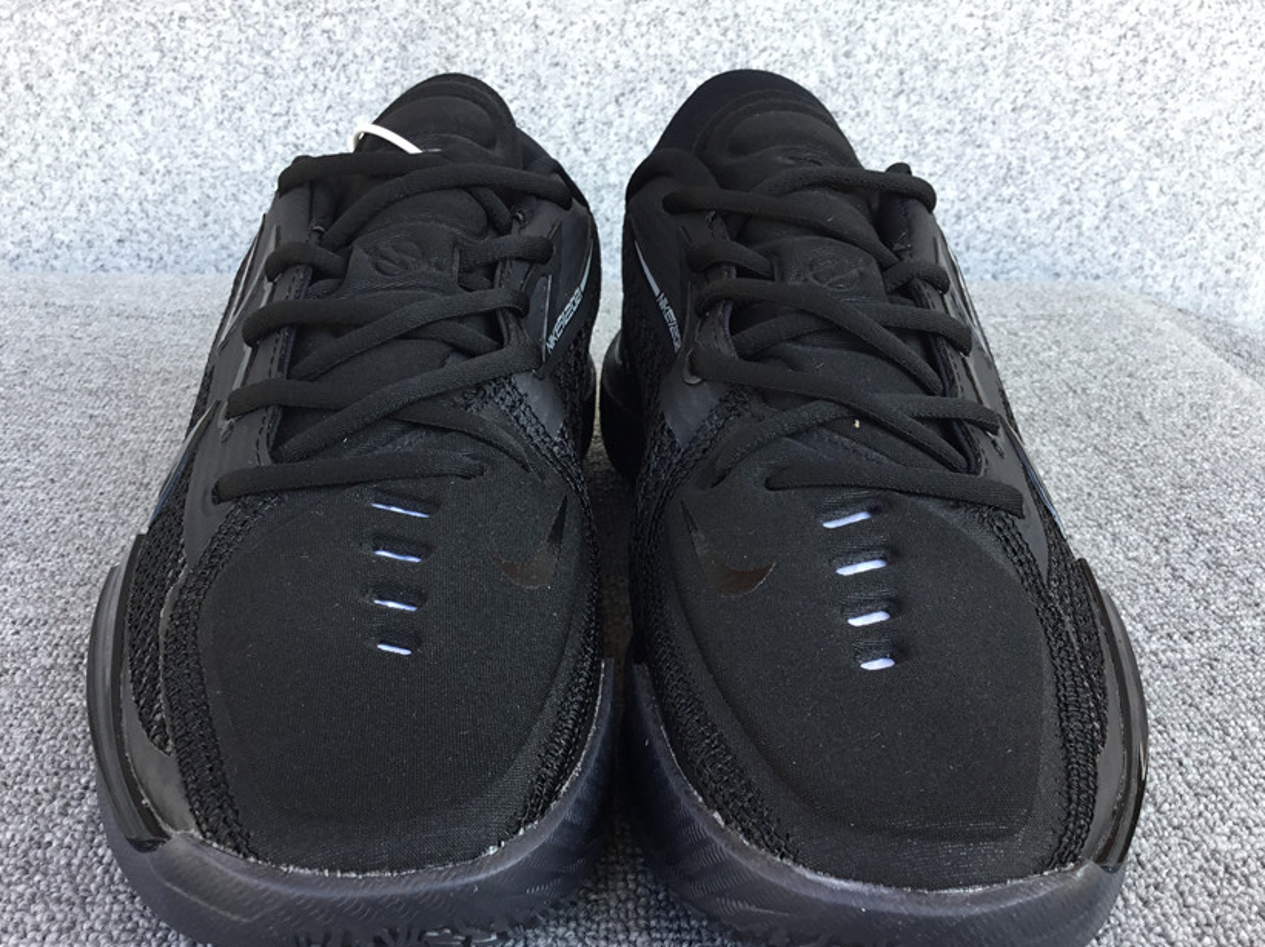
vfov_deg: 41.7
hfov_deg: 54.0
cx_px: 606
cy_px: 514
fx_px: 1242
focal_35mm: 34
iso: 32
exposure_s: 1/100
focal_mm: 3.3
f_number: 2.4
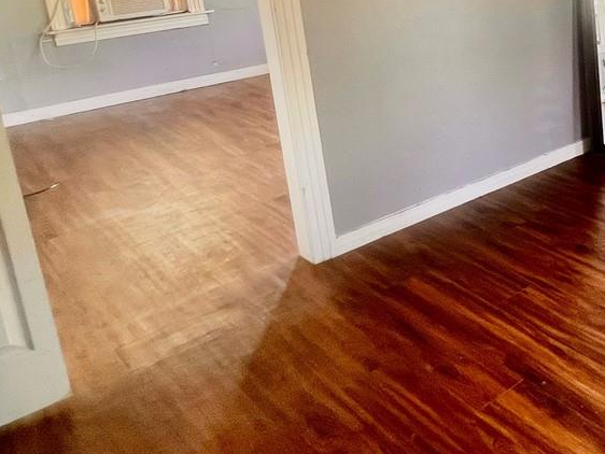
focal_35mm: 37
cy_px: 39
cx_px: 714
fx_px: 647
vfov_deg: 36.1
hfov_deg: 38.3
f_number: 1.8
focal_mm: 1.57
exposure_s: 1/32
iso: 64
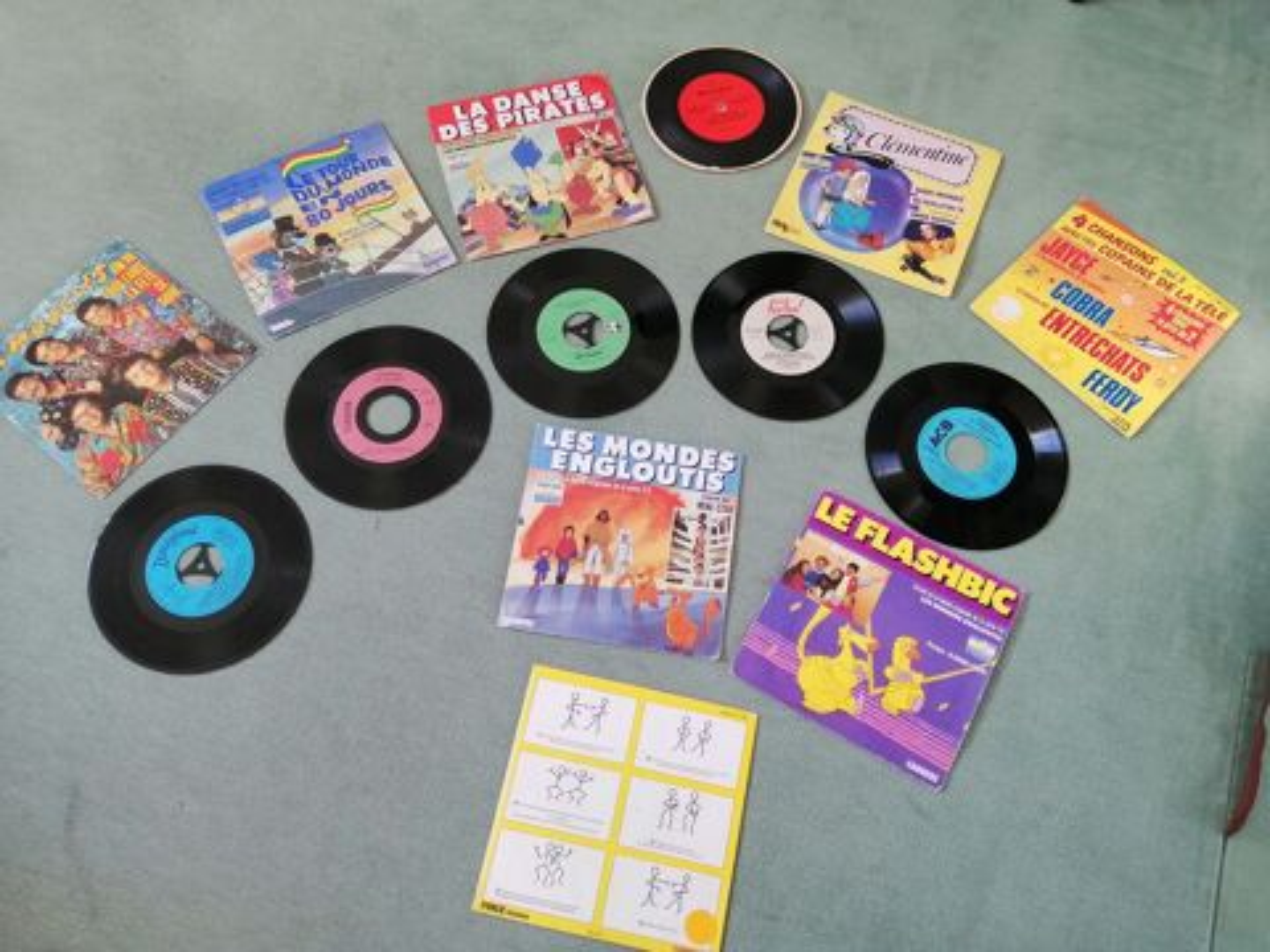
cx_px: 635
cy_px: 476
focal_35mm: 26
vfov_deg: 53.1
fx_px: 954
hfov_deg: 67.3
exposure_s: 1/50
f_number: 1.8
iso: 64
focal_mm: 3.6
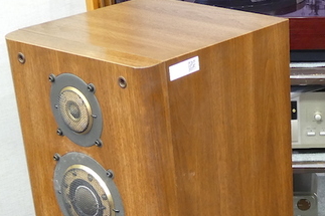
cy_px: 272
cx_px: 301
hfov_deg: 19.6
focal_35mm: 102
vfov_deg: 13.0
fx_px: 920
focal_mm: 5.8
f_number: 3.6
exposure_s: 1/3.2
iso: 200
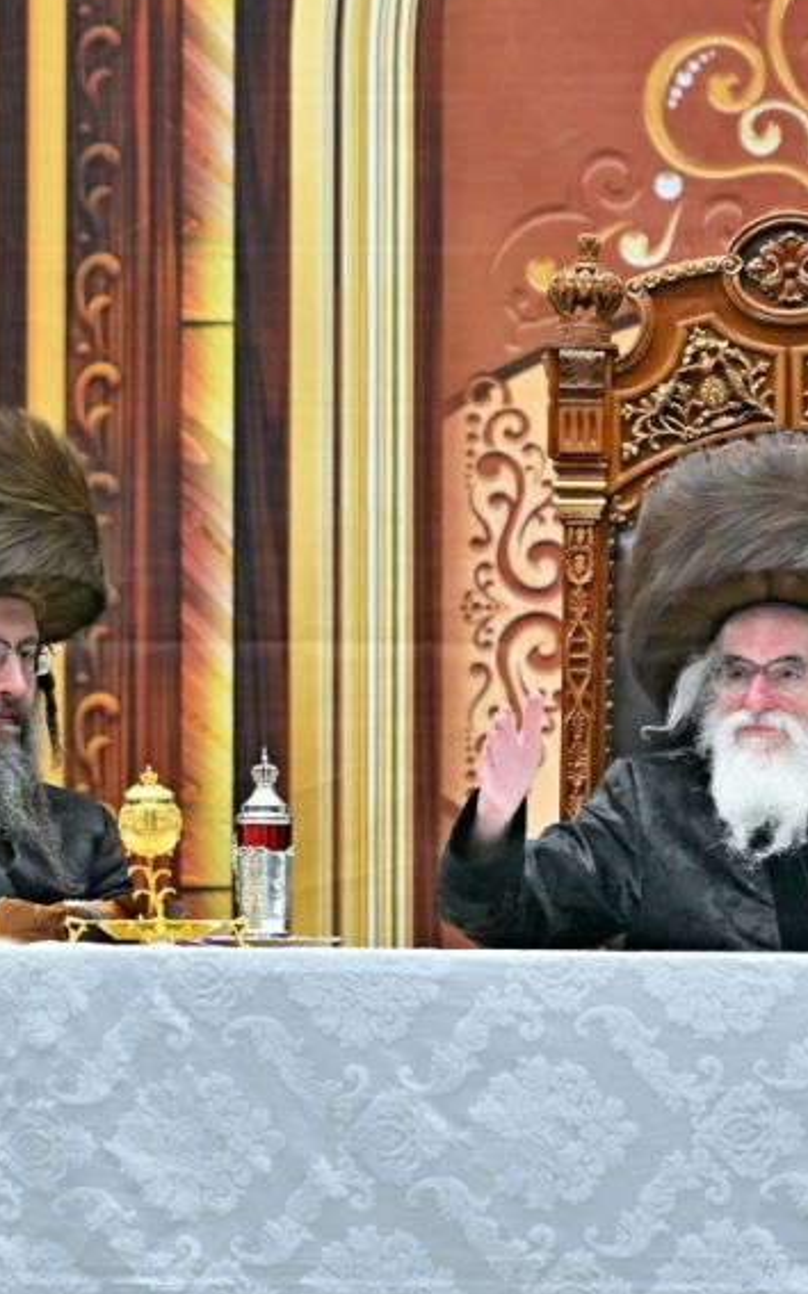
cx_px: 669
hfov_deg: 2.4
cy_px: 632
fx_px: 19463
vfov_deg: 3.8
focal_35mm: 552
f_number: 2.8
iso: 250
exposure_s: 1/400
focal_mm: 200
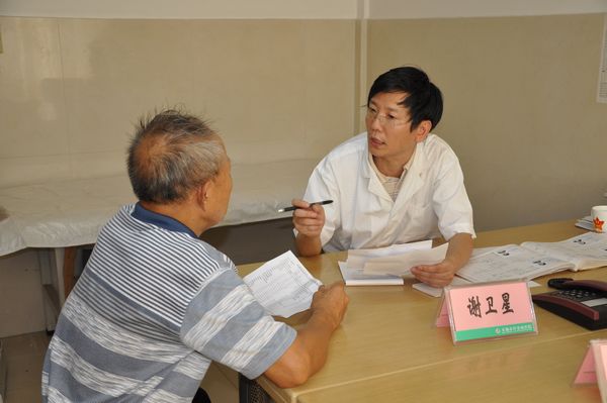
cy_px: 202
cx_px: 304
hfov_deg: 41.1
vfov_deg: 28.0
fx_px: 809
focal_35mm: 48
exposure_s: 1/160
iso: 640
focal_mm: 32
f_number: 4.2
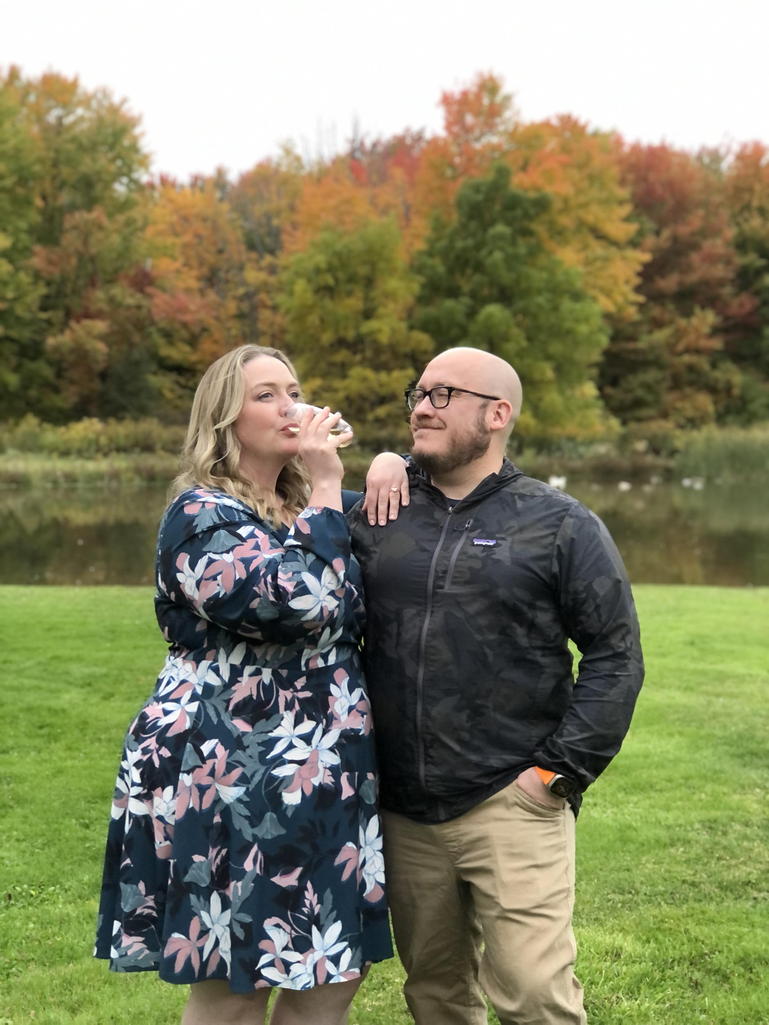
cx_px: 384
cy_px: 512
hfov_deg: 25.7
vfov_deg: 33.8
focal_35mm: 57
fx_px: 1688
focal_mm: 6.6
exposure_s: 1/30
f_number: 2.8
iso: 64
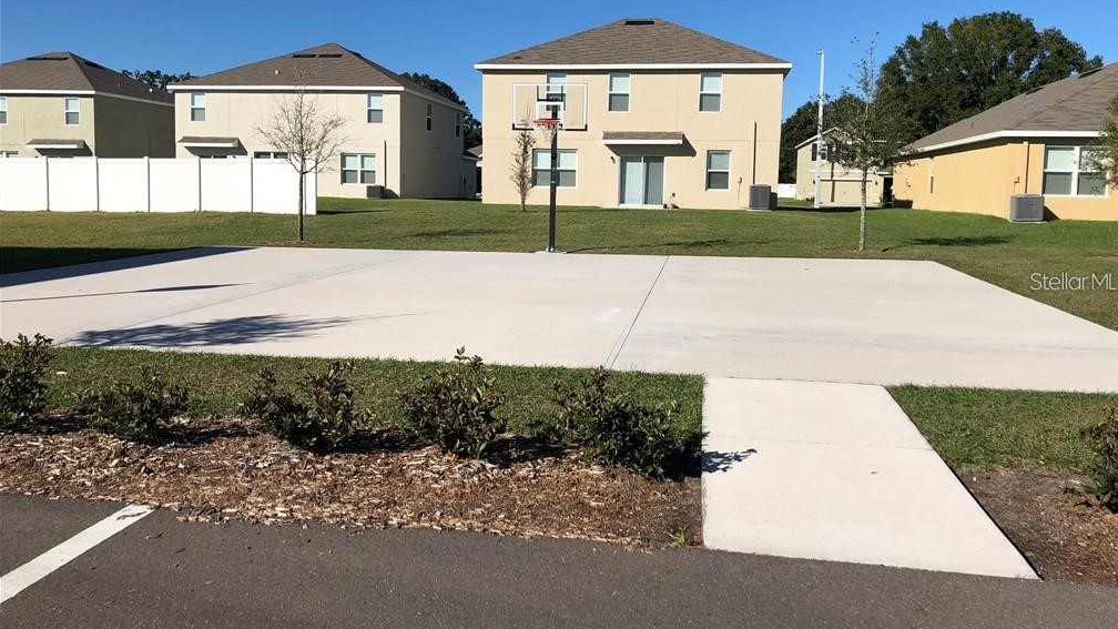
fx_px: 919
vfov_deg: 37.7
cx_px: 567
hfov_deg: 62.6
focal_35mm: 31
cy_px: 281
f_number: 1.8
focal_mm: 3.99
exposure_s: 1/3247
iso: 20
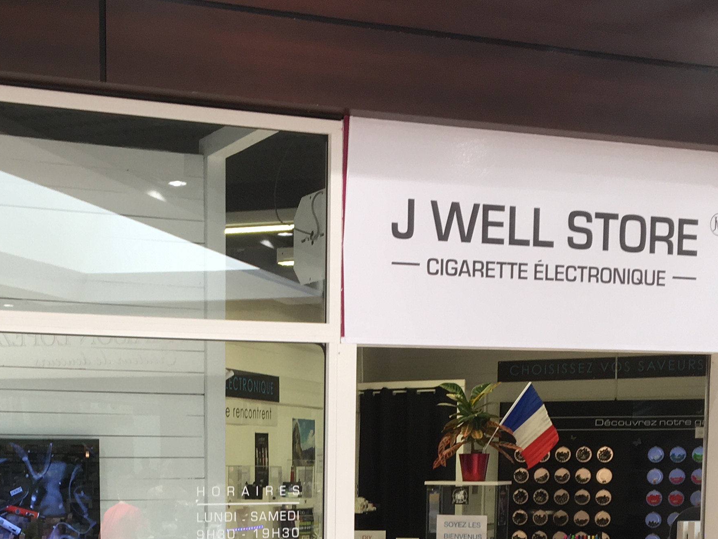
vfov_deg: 21.1
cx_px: 203
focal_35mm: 66
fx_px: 1369
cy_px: 593
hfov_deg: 29.0
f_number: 2.2
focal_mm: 4.15
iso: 32
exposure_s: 1/50
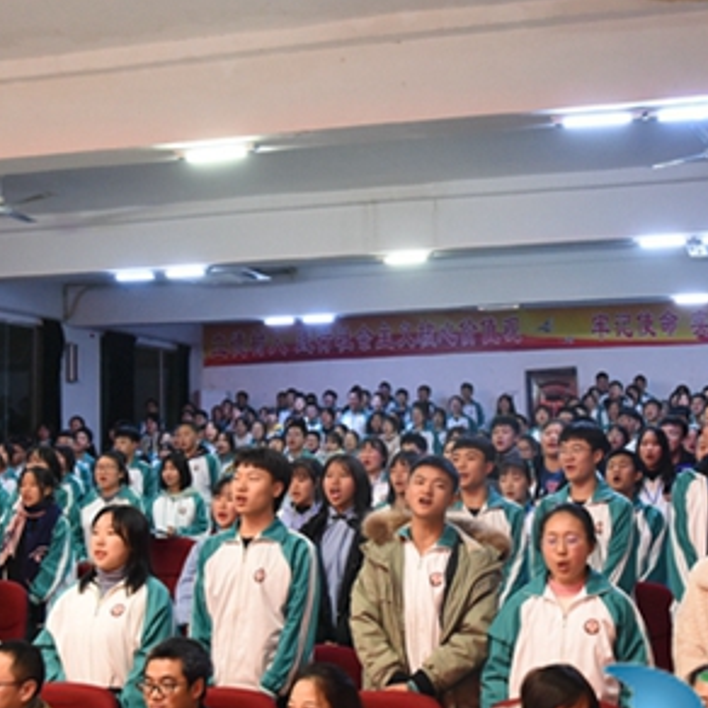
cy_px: 384
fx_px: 1250
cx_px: 449
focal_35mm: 54
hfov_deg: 31.5
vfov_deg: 31.6
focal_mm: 29
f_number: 5
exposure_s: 1/100
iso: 5000
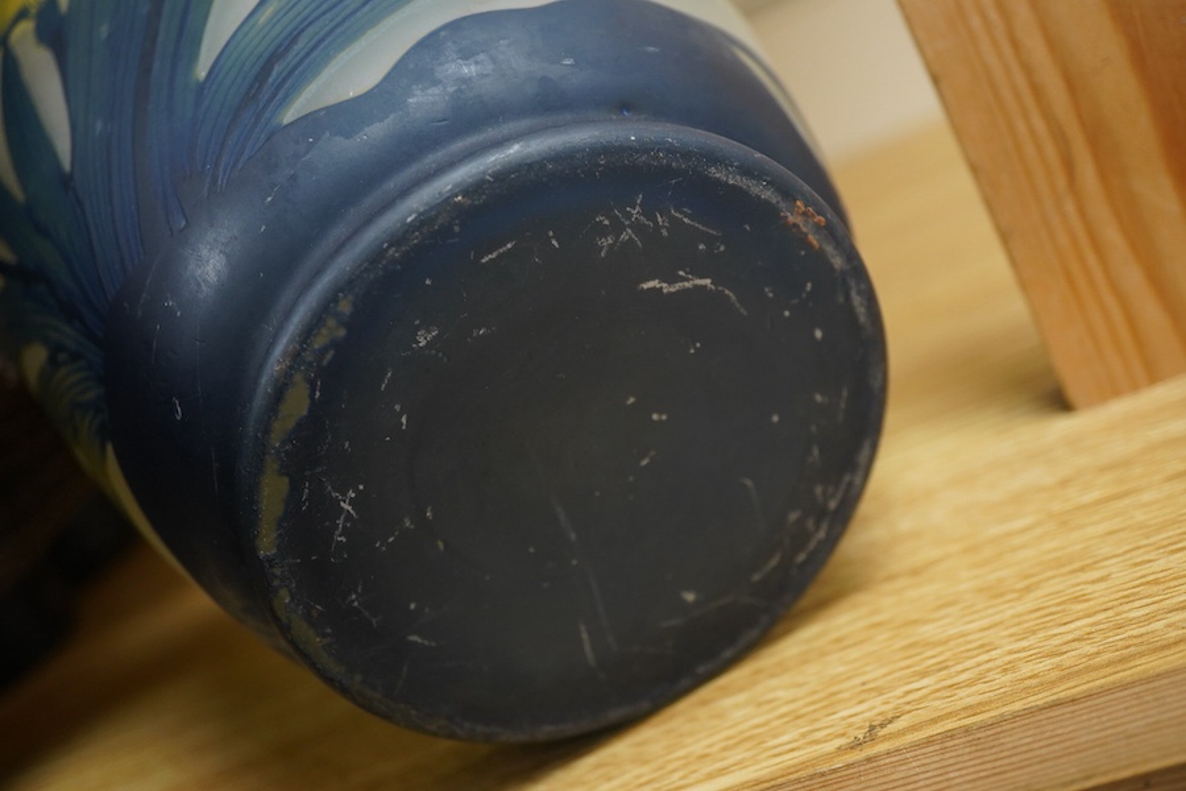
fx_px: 1482
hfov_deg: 43.6
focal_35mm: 45
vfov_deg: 29.9
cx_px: 593
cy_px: 396
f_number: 6.3
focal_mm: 30
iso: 1250
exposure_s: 1/125
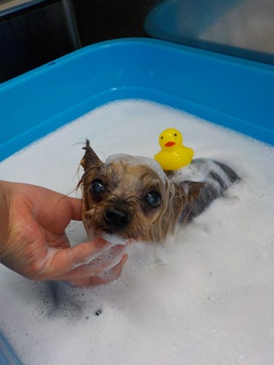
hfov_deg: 46.8
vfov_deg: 60.0
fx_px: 317
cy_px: 182
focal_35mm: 30
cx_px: 137
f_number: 3.3
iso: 160
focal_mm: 4.1
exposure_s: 1/30
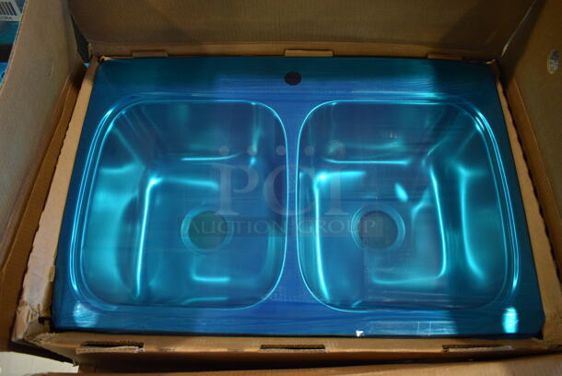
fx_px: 422
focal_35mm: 27
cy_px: 188
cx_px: 281
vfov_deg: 48.0
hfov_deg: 67.3
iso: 1400
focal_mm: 18
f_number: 3.5
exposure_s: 1/125
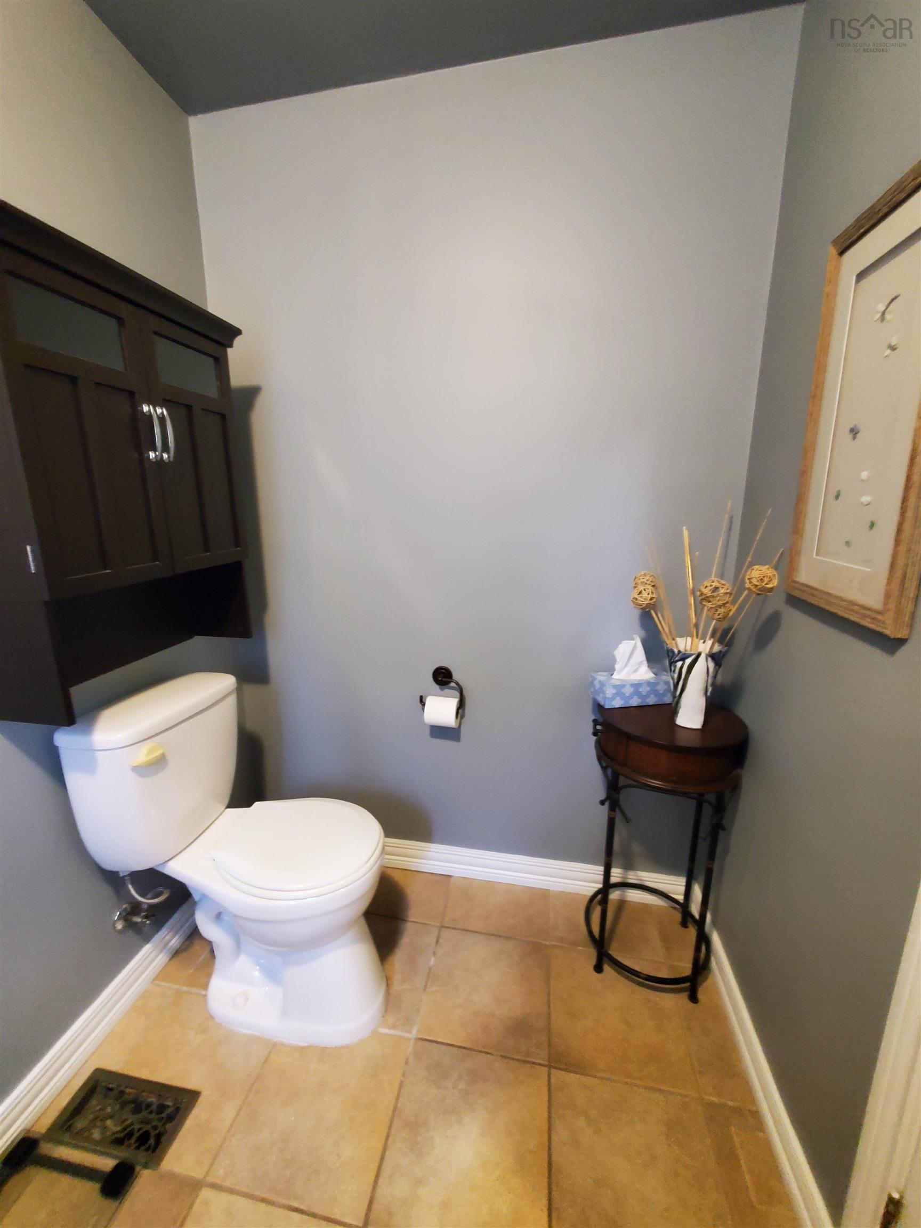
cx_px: 460
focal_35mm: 13
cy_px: 614
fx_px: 461
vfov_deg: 106.2
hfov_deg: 89.9
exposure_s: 1/24
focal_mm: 1.8
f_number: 2.2
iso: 1000
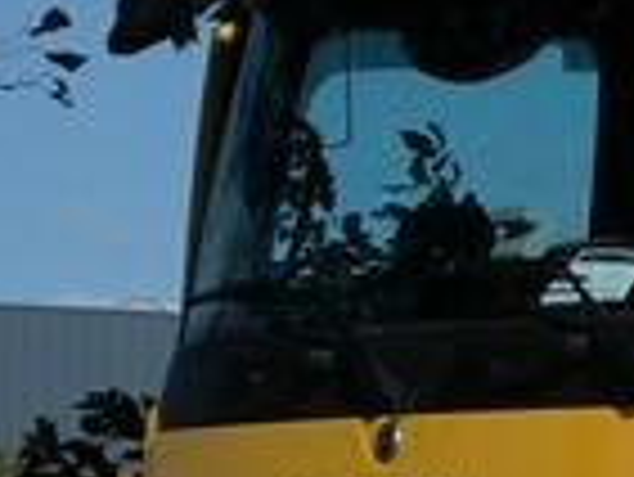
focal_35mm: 306
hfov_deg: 6.1
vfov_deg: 4.9
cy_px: 333
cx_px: 1641
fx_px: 5609
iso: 80
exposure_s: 1/1000
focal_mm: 9.6
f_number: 5
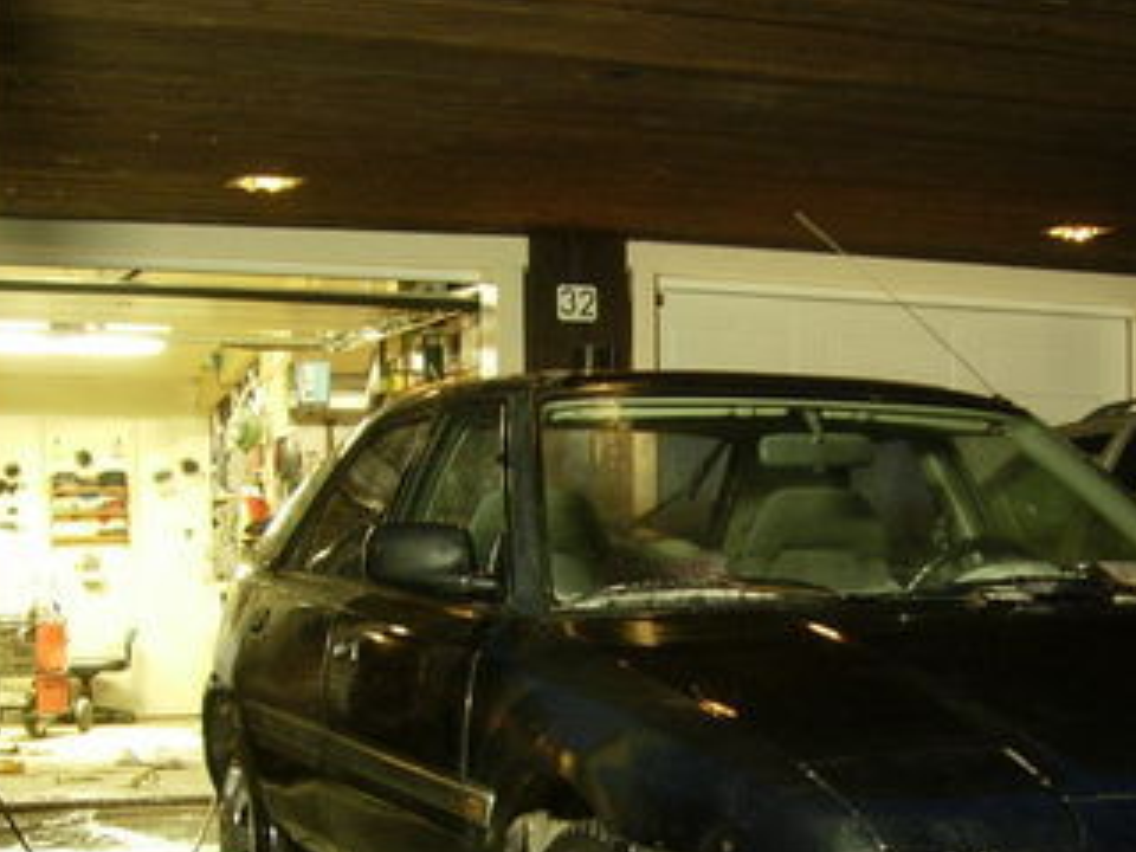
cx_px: 927
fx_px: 2494
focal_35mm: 76
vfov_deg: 19.0
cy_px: 785
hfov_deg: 25.2
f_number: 2.8
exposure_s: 1/4
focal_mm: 7.8
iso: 168
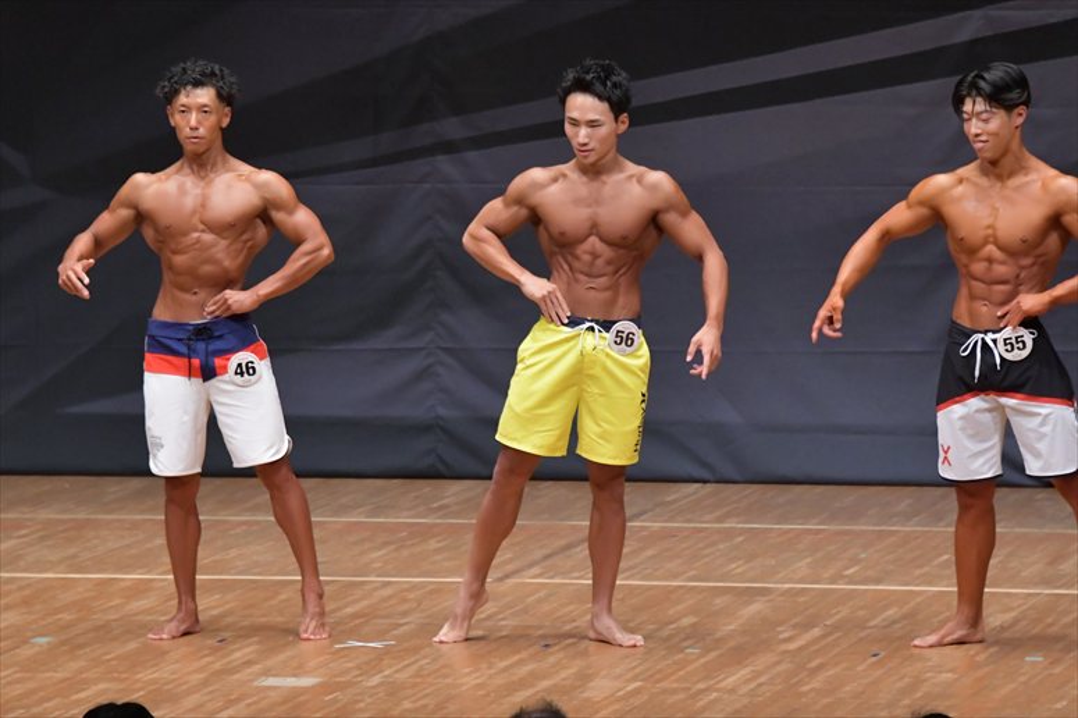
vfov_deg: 5.1
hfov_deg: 7.6
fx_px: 8081
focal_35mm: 270
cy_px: 359
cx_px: 539
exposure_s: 1/400
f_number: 5.6
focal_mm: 180
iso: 6400
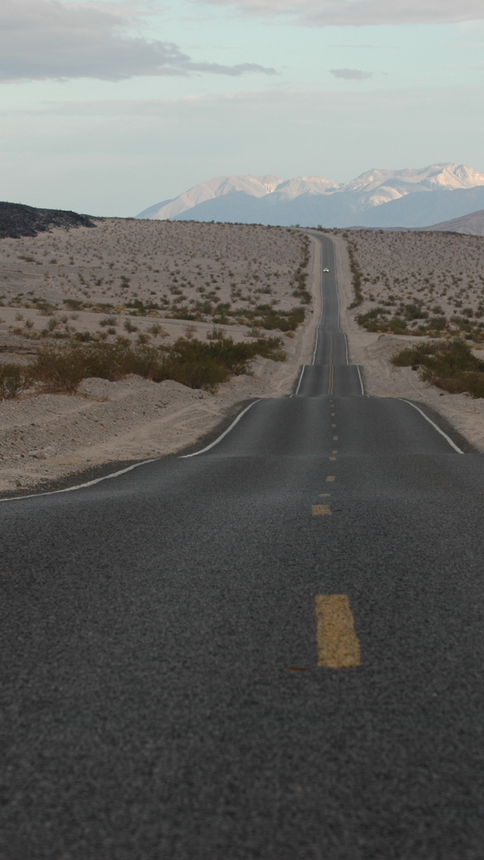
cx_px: 302
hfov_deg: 7.3
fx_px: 3788
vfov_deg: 13.0
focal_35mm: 166
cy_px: 430
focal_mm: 70
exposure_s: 1/200
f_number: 9
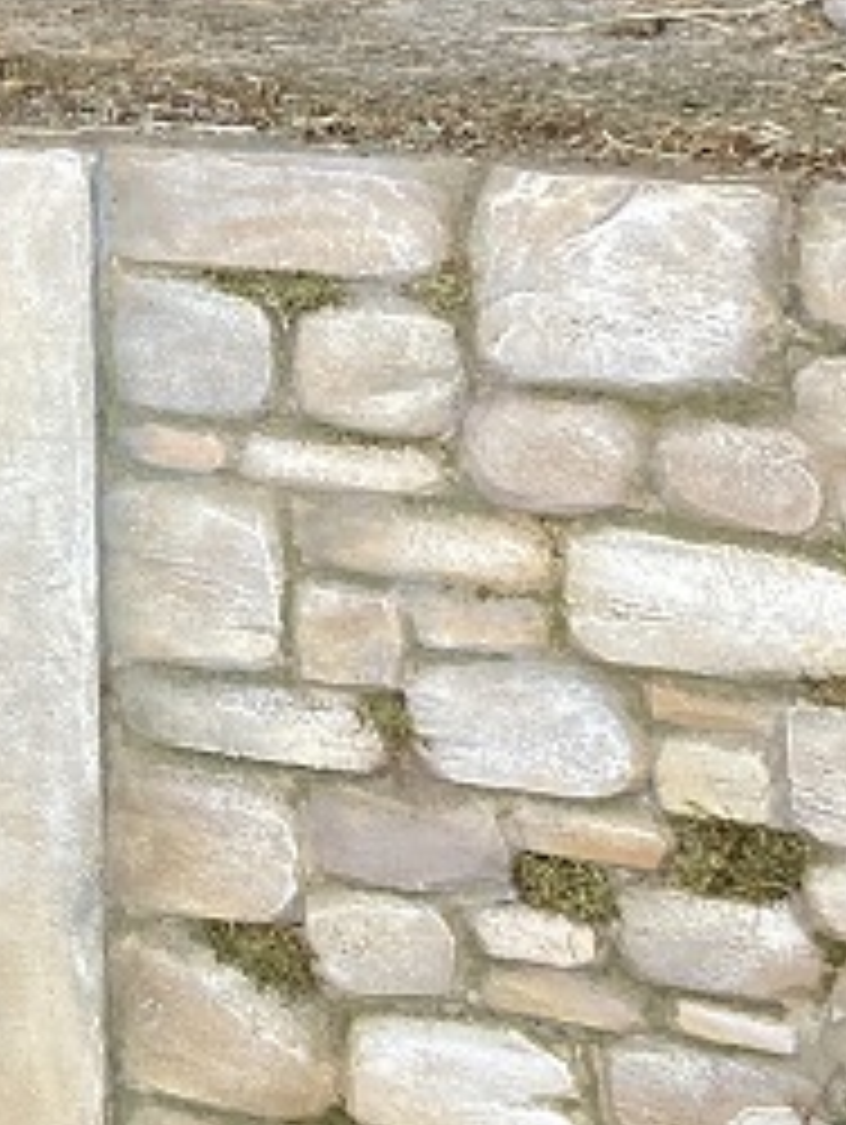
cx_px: -290
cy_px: 182
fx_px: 3546
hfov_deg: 13.1
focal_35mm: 109
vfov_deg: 17.8
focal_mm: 3.99
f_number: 1.8
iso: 250
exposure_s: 1/60
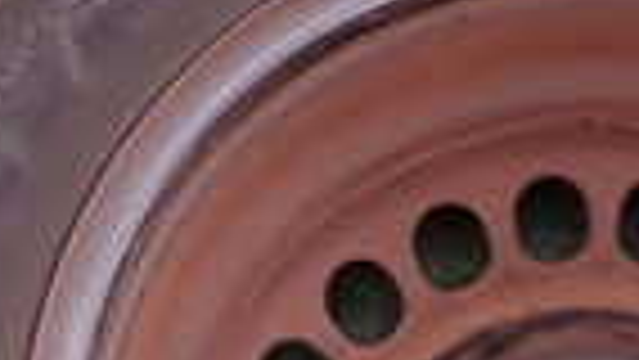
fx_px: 1949
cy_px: 554
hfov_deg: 18.5
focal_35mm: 115
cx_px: 486
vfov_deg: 10.2
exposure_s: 1/30
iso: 800
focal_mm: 4.5
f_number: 2
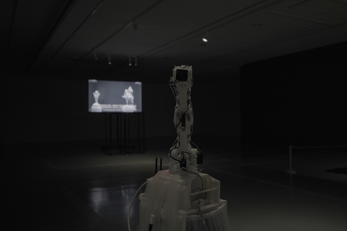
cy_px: 116
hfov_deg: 58.7
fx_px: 308
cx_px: 174
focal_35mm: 32
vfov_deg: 41.1
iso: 4000
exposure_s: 1/80
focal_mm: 32
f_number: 4
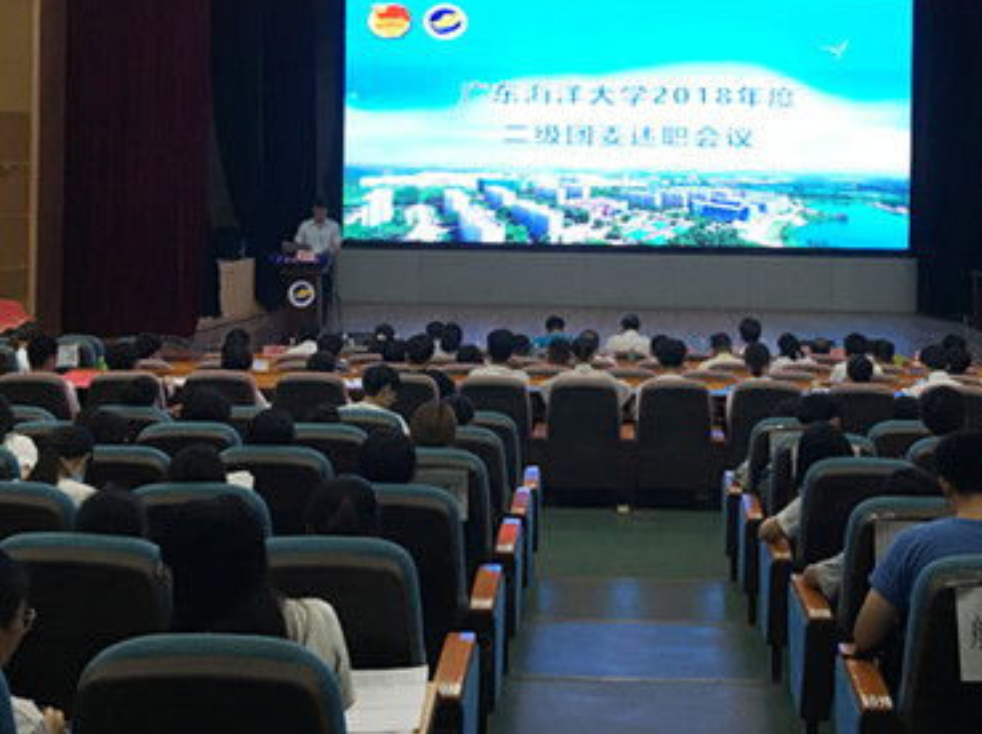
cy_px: 153
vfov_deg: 29.6
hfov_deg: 39.5
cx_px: 599
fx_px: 1360
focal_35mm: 48
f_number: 2.2
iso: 32
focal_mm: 4.15
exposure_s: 1/33
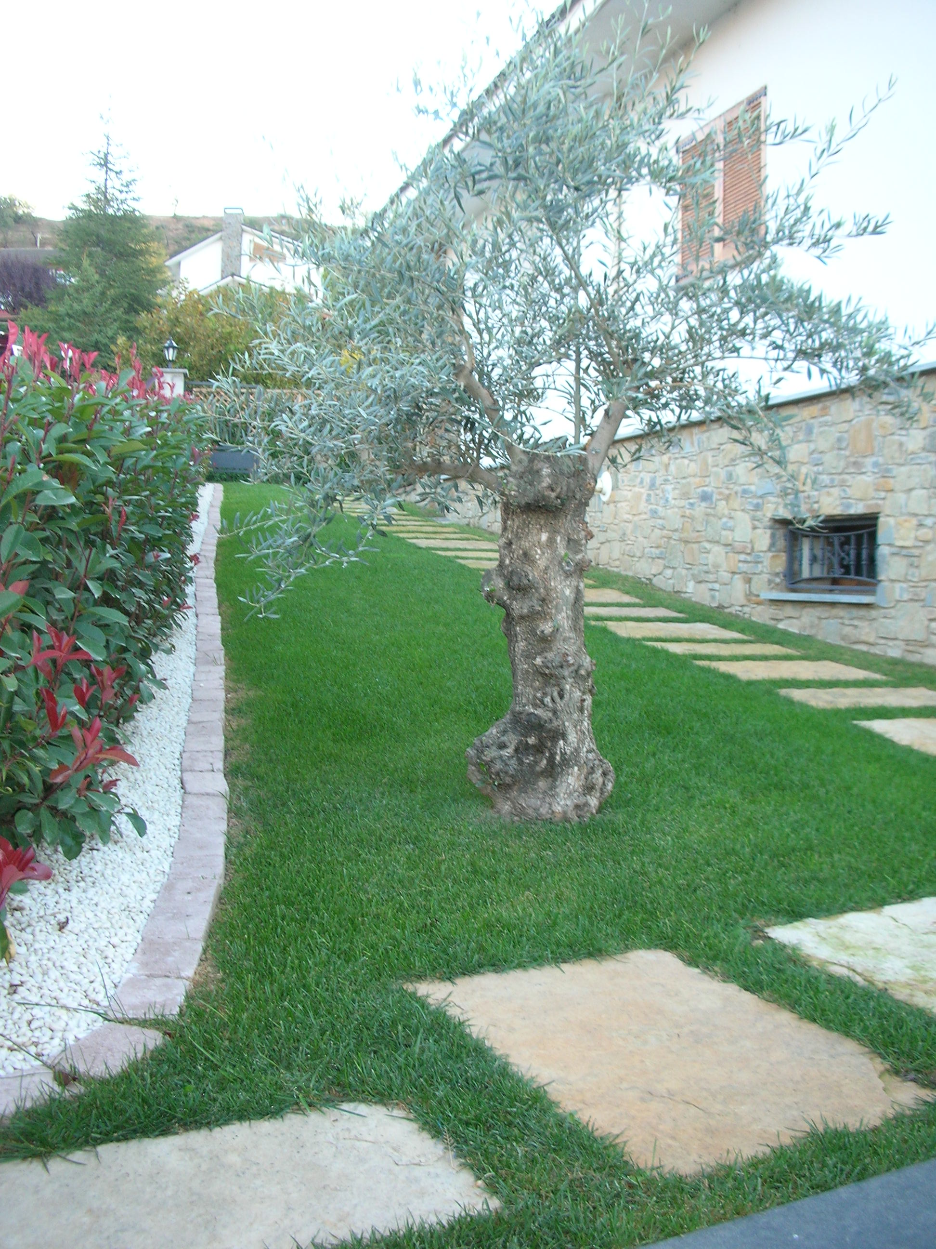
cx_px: 468
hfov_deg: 40.7
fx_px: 1262
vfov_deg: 52.6
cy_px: 624
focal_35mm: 35
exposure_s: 1/30
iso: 62
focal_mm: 5.8
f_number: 3
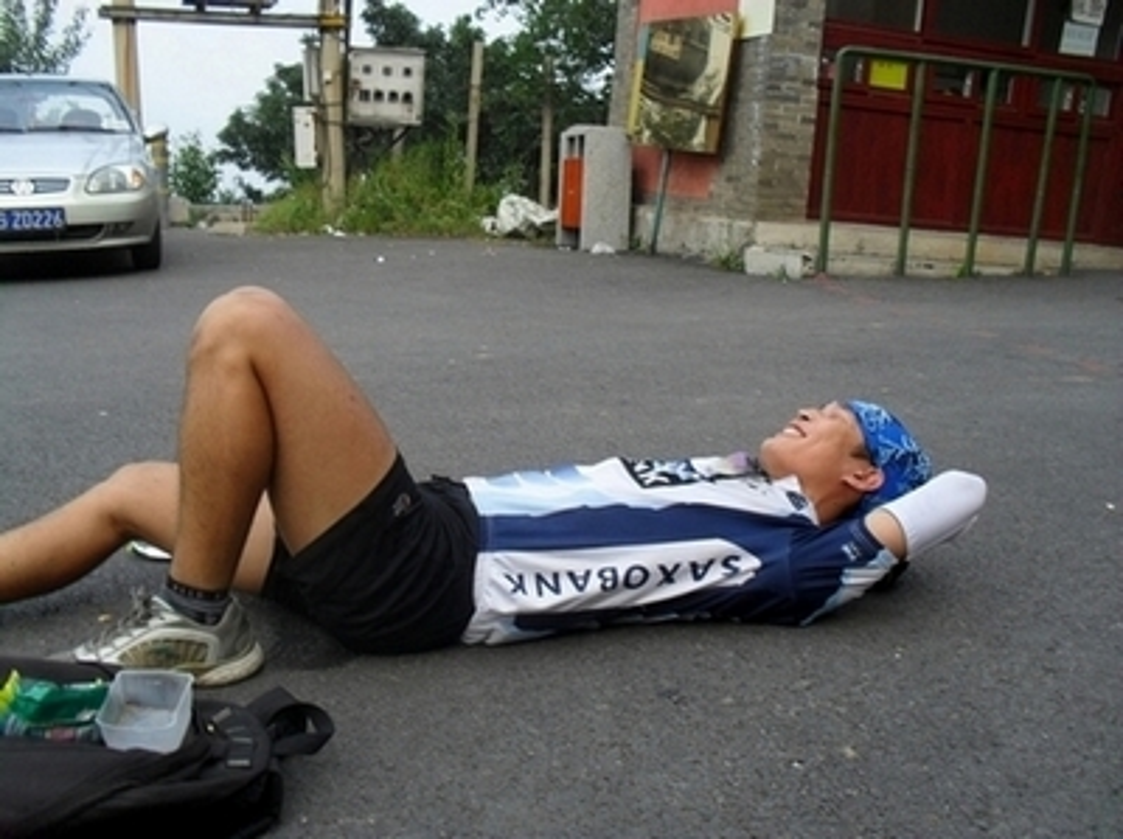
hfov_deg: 52.7
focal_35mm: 35
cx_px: 562
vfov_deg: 40.6
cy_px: 420
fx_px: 1134
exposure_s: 1/90
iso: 100
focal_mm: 6.3
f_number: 3.2
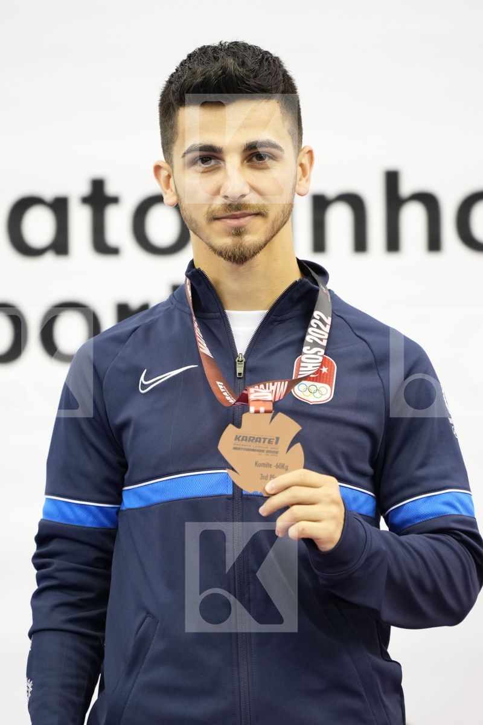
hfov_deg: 5.1
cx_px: 242
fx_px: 5373
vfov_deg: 7.7
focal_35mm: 267
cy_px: 362
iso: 2000
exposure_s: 1/250
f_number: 2.8
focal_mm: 178
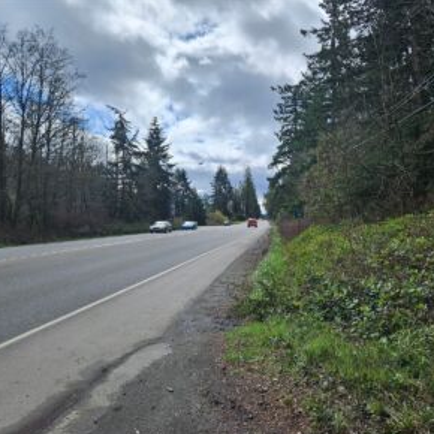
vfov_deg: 57.3
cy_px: 221
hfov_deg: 56.3
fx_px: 397
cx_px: 281
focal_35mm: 28
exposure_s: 1/2066
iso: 25
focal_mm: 5.4
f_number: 1.8
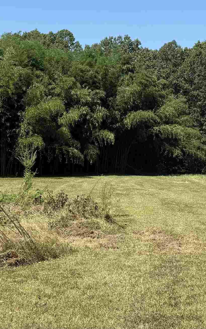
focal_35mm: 60
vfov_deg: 34.0
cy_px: 162
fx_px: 539
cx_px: 129
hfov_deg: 21.6
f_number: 1.78
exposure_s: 1/3425
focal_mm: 6.76
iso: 80
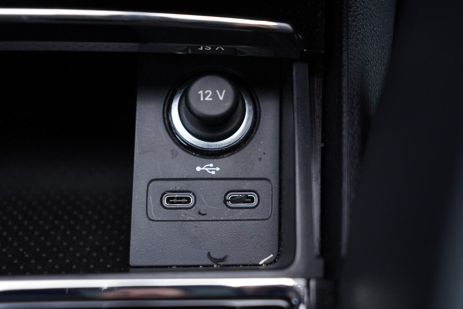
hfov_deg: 53.1
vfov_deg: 36.9
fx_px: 463
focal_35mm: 36
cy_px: 154
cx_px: 232
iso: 320
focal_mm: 24
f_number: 2.8
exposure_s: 1/40
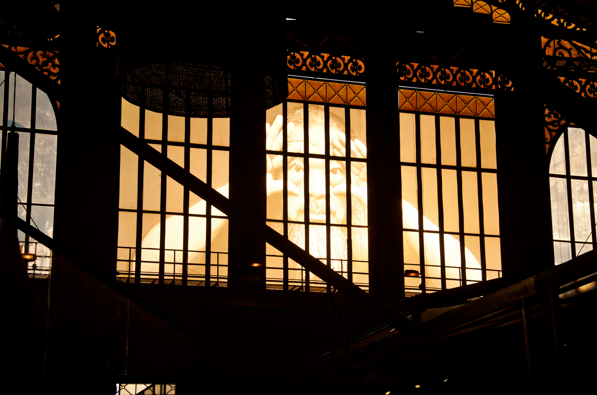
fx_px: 1241
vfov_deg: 18.1
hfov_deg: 27.0
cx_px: 298
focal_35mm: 75
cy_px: 198
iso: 250
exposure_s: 1/640
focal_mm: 50
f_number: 13
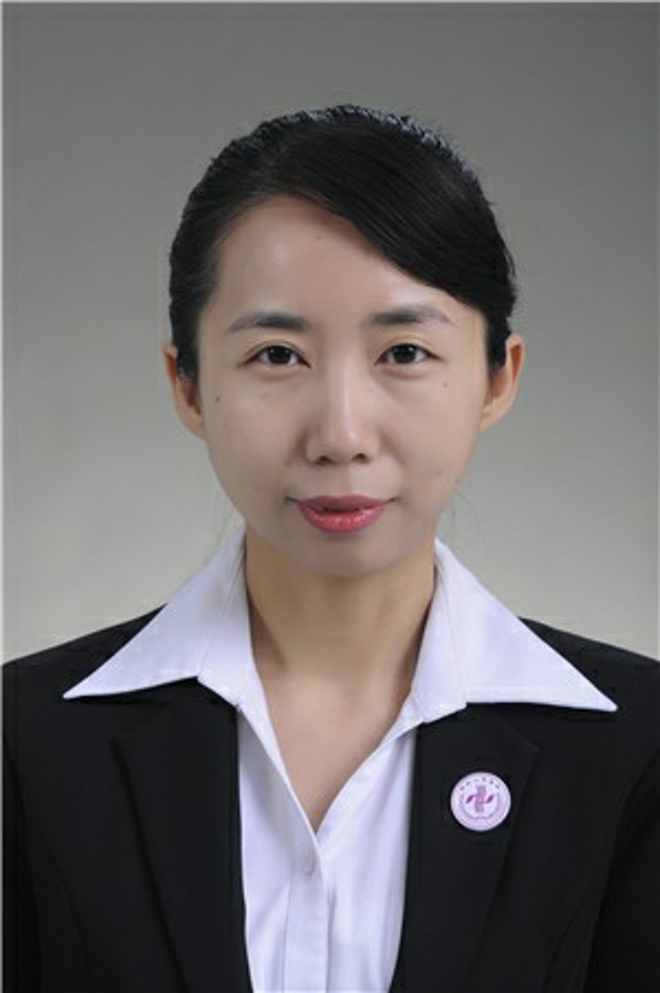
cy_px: 496
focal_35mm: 128
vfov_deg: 16.1
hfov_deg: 10.7
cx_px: 330
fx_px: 3511
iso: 160
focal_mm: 85
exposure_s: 1/125
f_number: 5.6
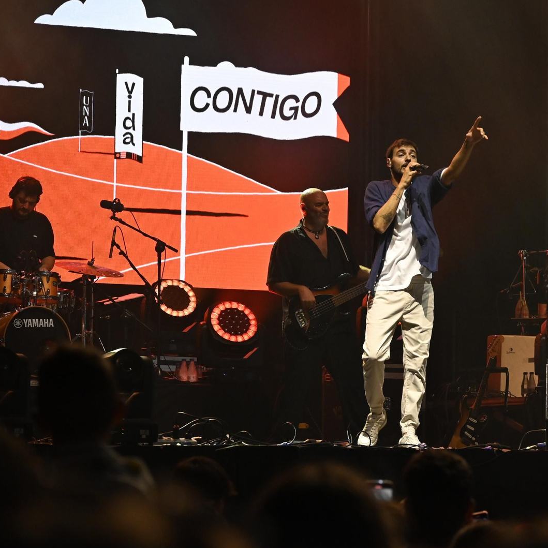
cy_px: 275
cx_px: 376
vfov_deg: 9.7
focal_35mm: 181
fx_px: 3242
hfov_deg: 9.7
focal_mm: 94
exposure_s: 1/200
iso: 2000
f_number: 5
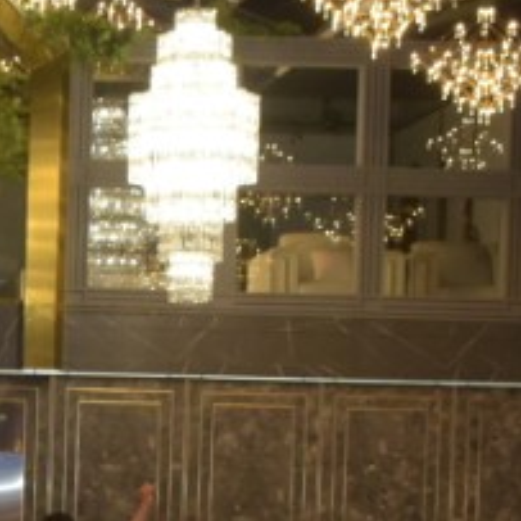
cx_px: -228
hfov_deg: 11.2
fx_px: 2554
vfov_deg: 11.5
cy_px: 595
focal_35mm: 150
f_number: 5.6
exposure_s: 1/125
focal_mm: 28
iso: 2200
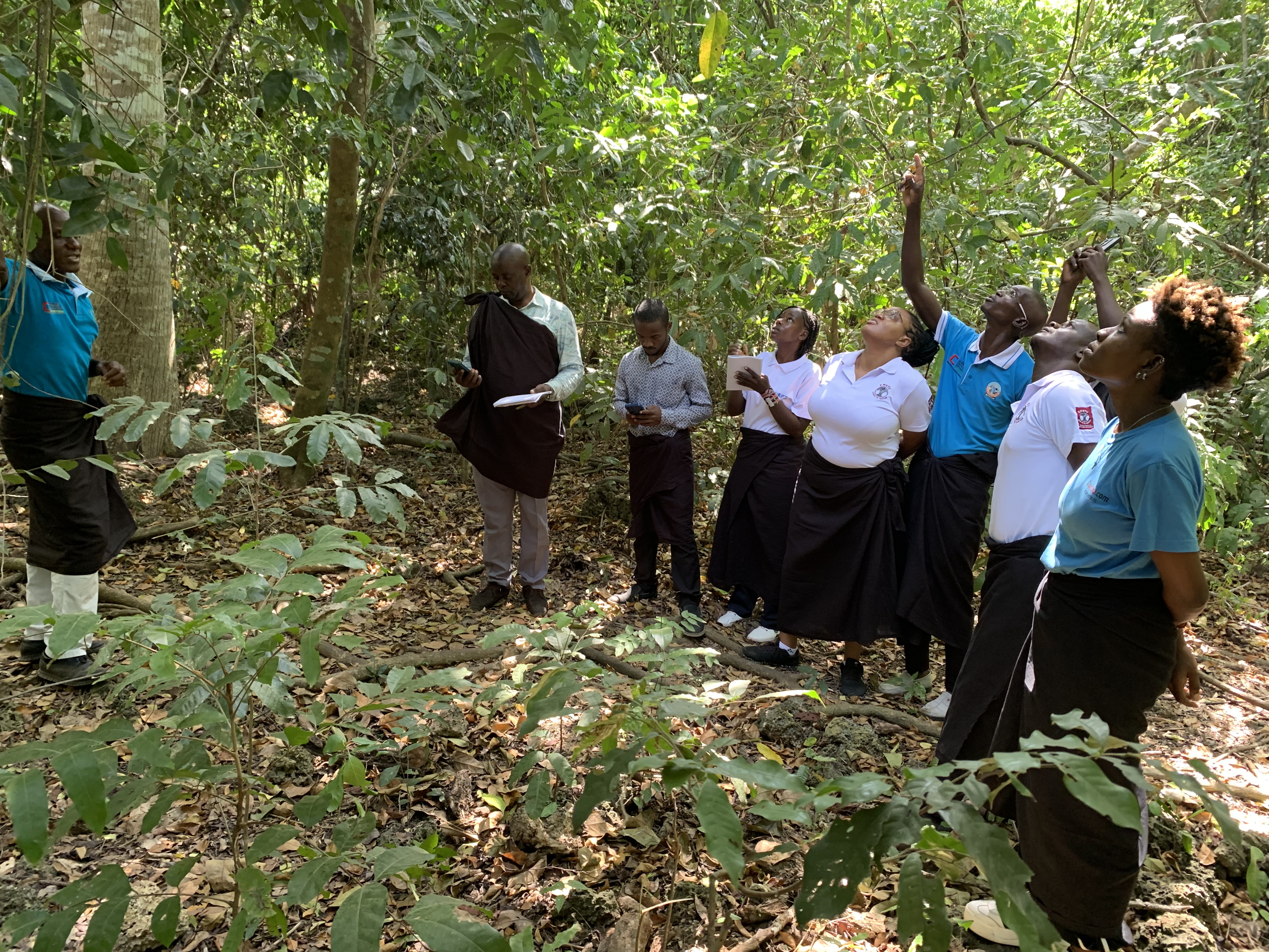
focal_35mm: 26
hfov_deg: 67.3
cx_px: 634
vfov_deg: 53.1
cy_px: 476
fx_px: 953
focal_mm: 4.25
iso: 160
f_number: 1.8
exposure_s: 1/60
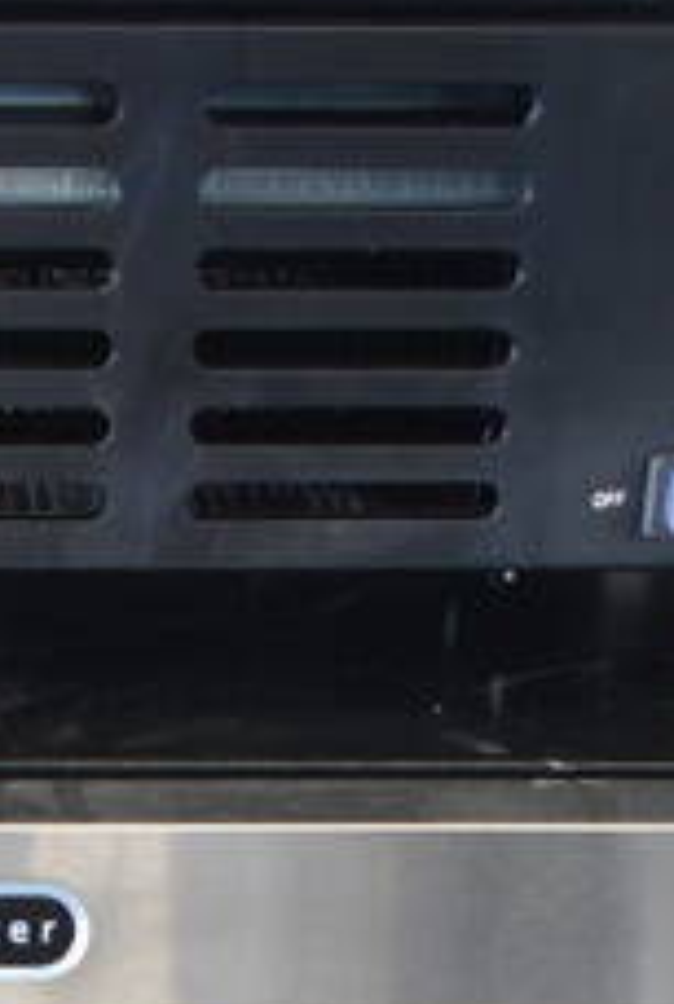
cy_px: 1742
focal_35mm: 108
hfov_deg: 12.5
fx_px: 3019
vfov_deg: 16.3
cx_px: -48
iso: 500
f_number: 3.5
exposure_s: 1/30
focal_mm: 18
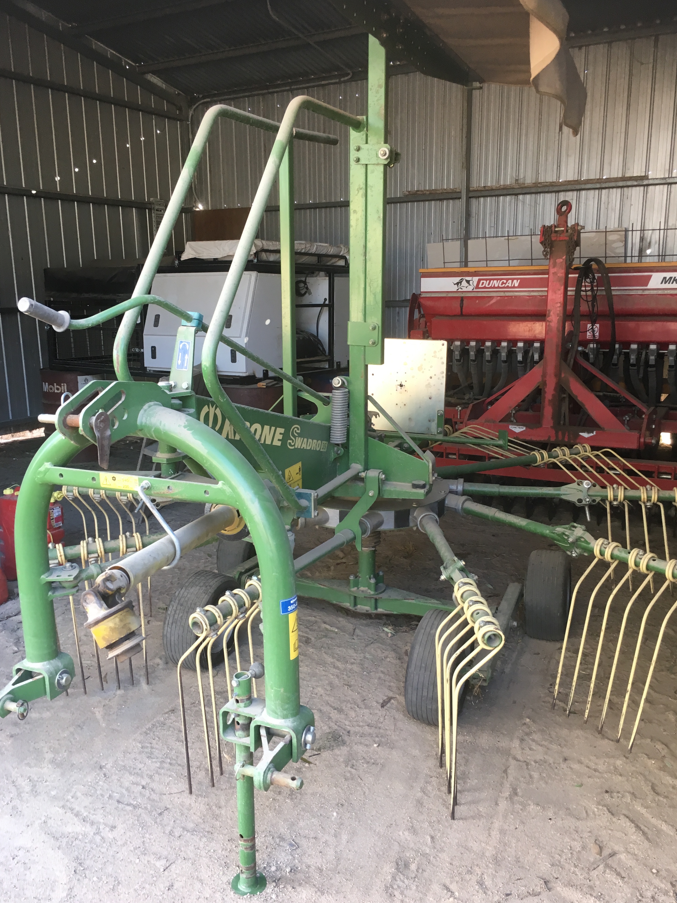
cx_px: 340
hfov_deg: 46.8
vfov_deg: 60.0
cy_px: 456
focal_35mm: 30
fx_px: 782
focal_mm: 4.15
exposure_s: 1/33
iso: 40
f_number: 2.2
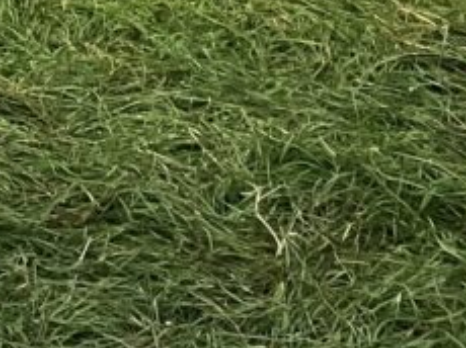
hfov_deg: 10.7
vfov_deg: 8.5
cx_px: -673
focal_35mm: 156
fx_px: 2098
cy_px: -542
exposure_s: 1/99
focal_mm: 3.99
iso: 80
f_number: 1.8
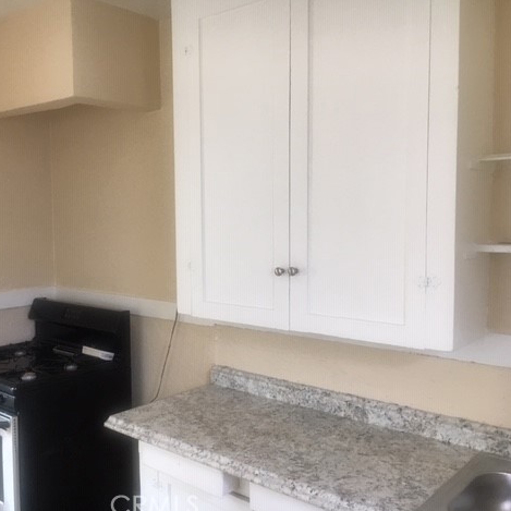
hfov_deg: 46.7
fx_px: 585
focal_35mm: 35
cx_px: 182
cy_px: 259
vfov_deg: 47.2
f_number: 2.2
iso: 80
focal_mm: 4.15
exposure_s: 1/30
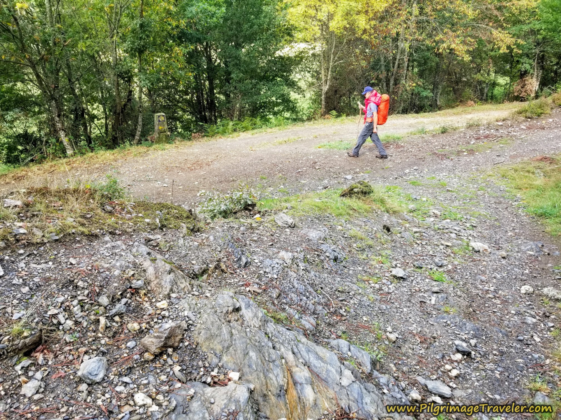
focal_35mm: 26
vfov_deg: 53.1
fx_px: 421
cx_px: 280
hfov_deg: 67.3
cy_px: 210
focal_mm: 4.3
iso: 50
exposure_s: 1/190
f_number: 1.7
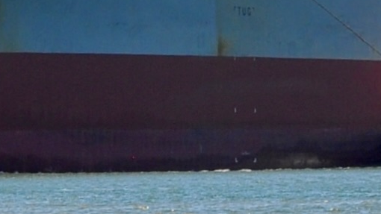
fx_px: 7638
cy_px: -171
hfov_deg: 2.8
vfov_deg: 1.6
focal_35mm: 756
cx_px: 792
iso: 200
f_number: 6.3
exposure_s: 1/640
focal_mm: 70
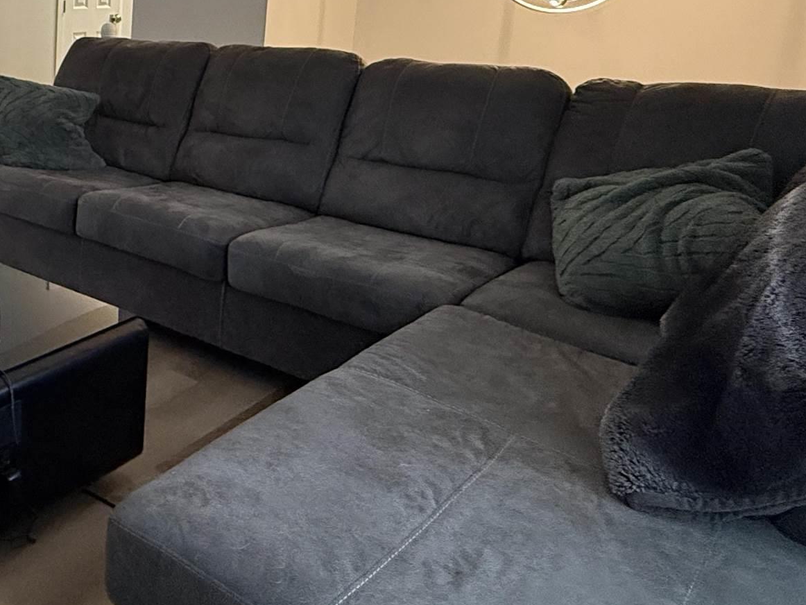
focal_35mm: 37
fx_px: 862
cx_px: -78
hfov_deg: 40.5
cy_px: 137
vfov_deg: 37.5
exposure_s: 1/60
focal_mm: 2.22
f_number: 2.2
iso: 500
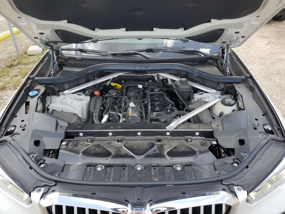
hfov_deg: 67.3
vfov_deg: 53.1
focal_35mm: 26
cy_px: 107
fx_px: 214
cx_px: 142
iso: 50
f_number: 1.5
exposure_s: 1/588
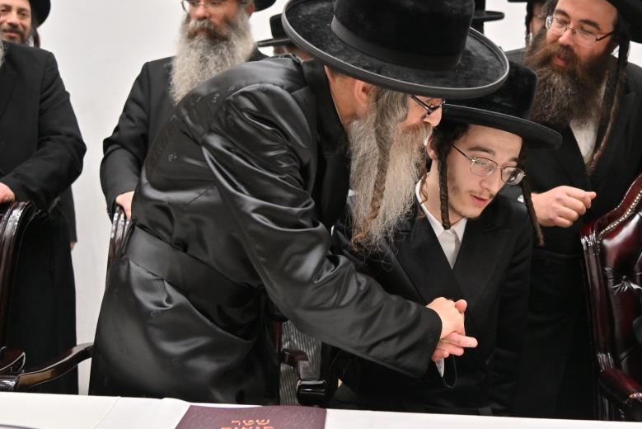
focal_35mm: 46
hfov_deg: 42.6
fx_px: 821
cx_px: 376
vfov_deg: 29.2
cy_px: 180
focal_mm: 35
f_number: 4
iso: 1000
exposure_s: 1/200
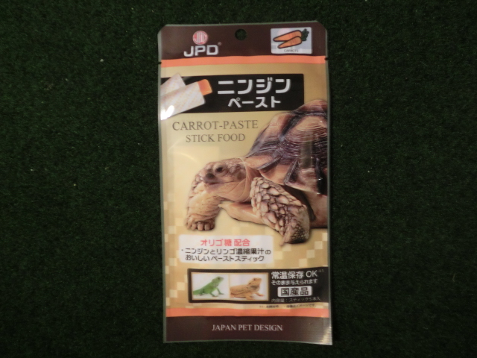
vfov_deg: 49.7
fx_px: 386
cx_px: 238
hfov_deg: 63.4
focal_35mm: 28
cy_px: 179
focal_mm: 5
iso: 800
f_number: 3
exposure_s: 1/50
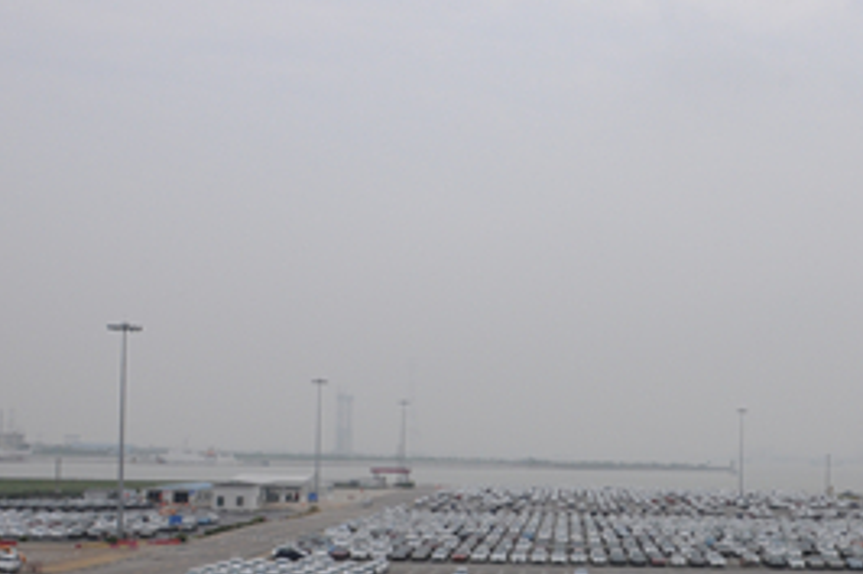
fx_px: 1363
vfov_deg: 23.5
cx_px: 594
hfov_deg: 34.7
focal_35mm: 57
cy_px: 431
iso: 400
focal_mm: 21
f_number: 13
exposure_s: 1/640
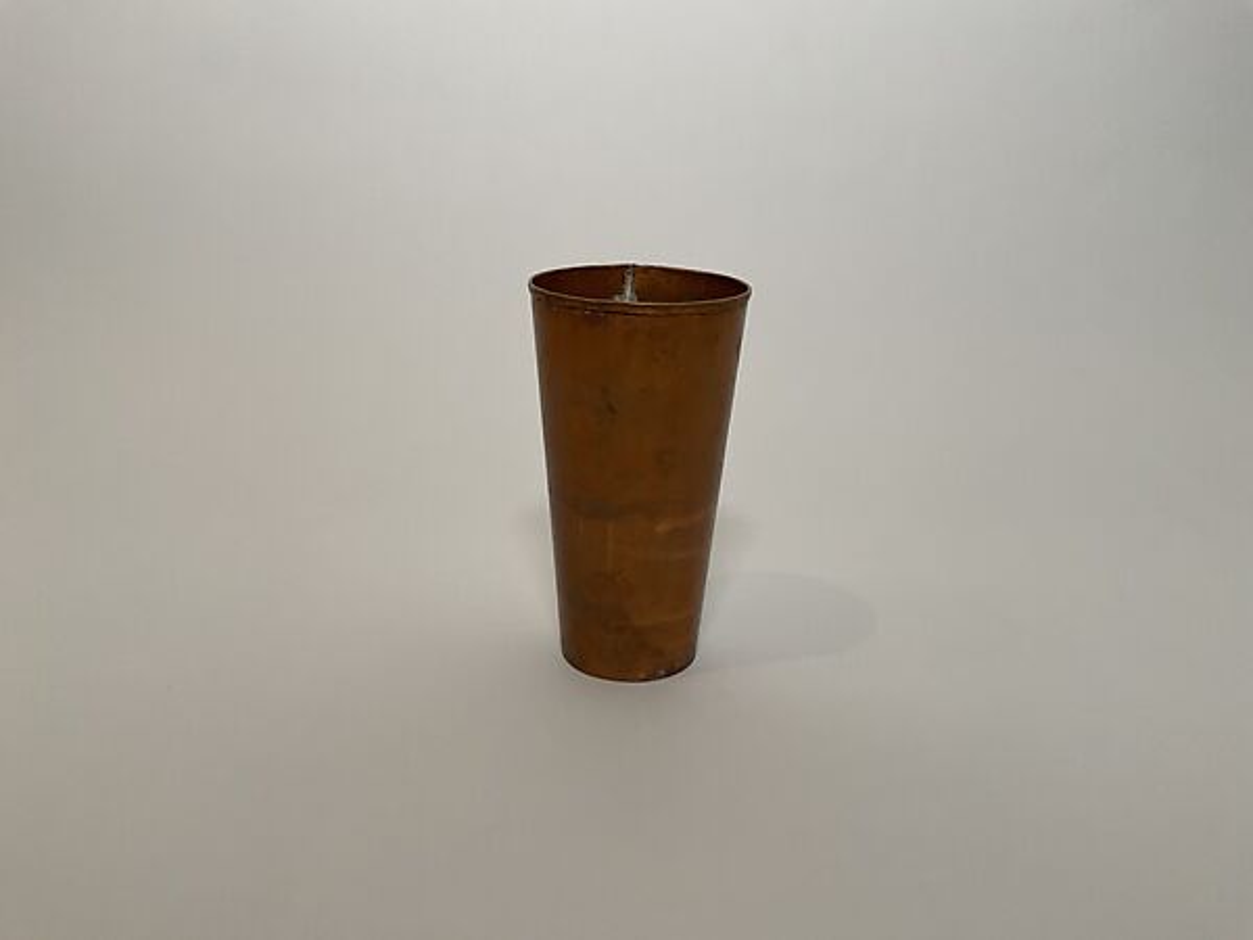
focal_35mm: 29
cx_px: 626
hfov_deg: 61.7
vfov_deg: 48.2
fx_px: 1050
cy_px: 470
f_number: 1.8
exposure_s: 1/60
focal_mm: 3
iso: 64
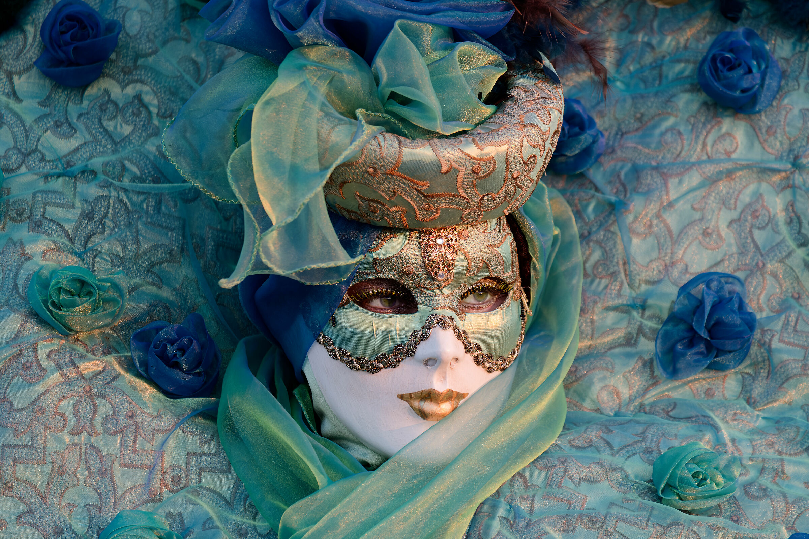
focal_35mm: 212
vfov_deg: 6.5
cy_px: 270
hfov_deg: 9.7
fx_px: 4764
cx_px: 404
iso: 800
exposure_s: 1/250
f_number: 4.4
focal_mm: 141.3
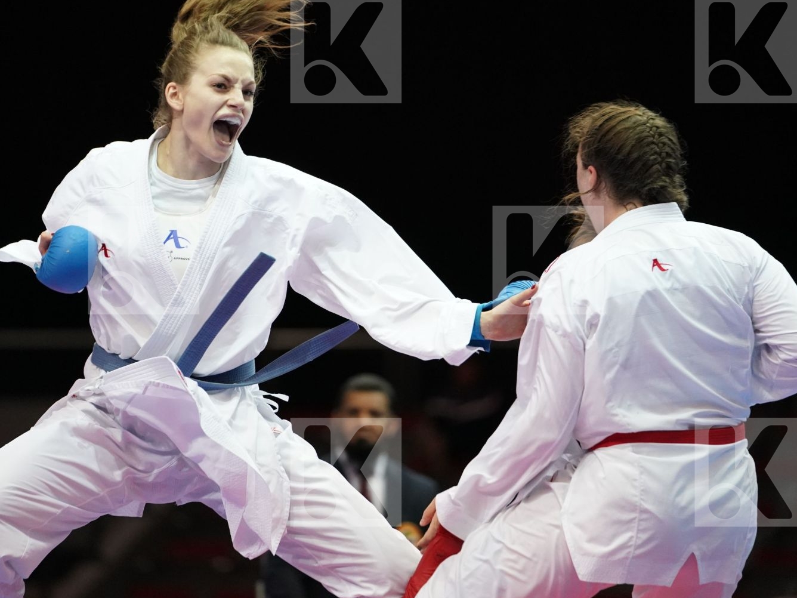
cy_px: 260
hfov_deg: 7.6
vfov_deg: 5.7
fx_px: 5963
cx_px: 346
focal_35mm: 259
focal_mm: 200
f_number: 2.8
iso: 4000
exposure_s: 1/1000
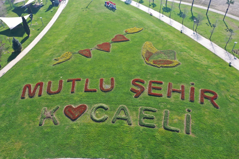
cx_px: 120
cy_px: 80
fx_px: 186
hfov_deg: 65.5
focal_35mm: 28
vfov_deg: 46.4
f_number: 6.3
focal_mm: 10.26
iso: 100
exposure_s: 1/160
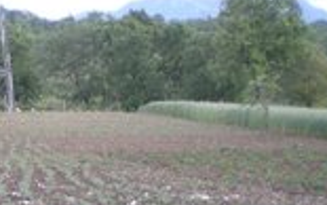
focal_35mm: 104
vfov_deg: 12.3
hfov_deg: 19.4
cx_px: -4
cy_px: 241
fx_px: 927
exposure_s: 1/163
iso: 64
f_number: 3.1
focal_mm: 6.3
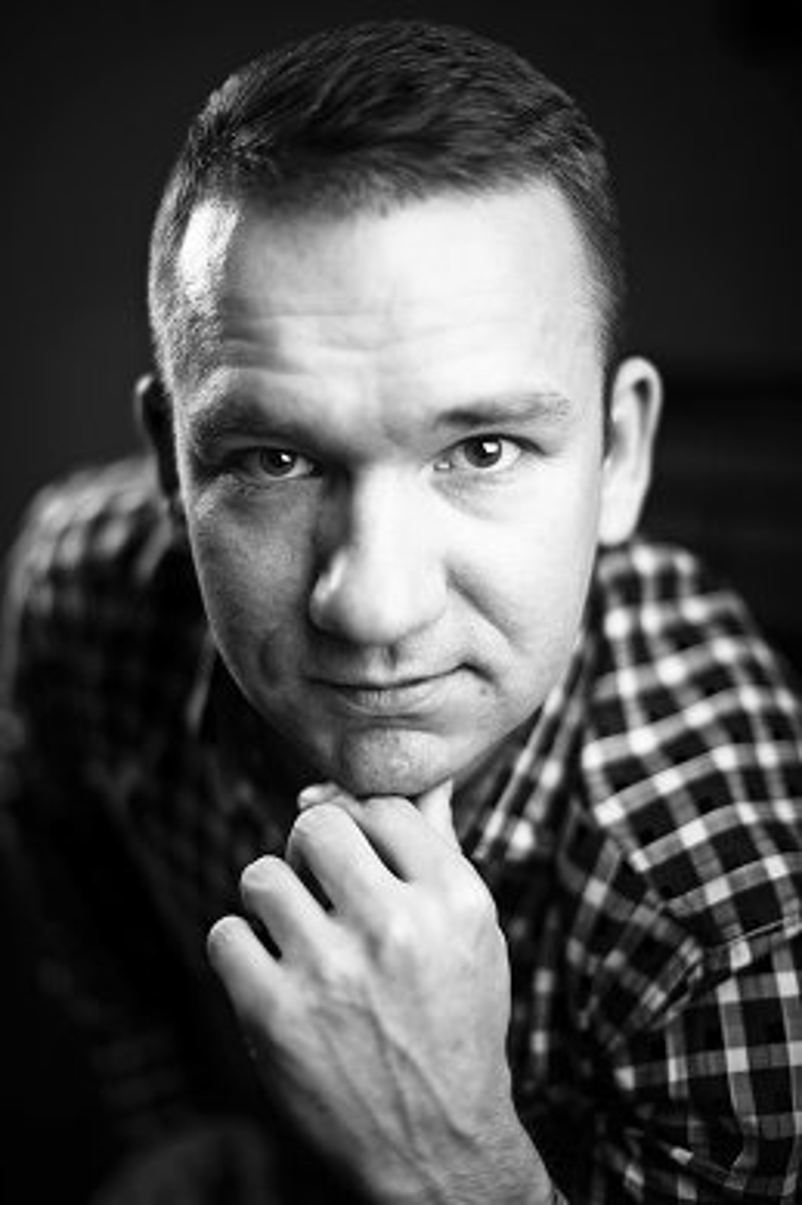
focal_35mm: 50
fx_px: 1672
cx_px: 401
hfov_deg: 27.0
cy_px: 602
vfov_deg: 39.6
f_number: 1.4
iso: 50
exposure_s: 1/250
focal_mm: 50
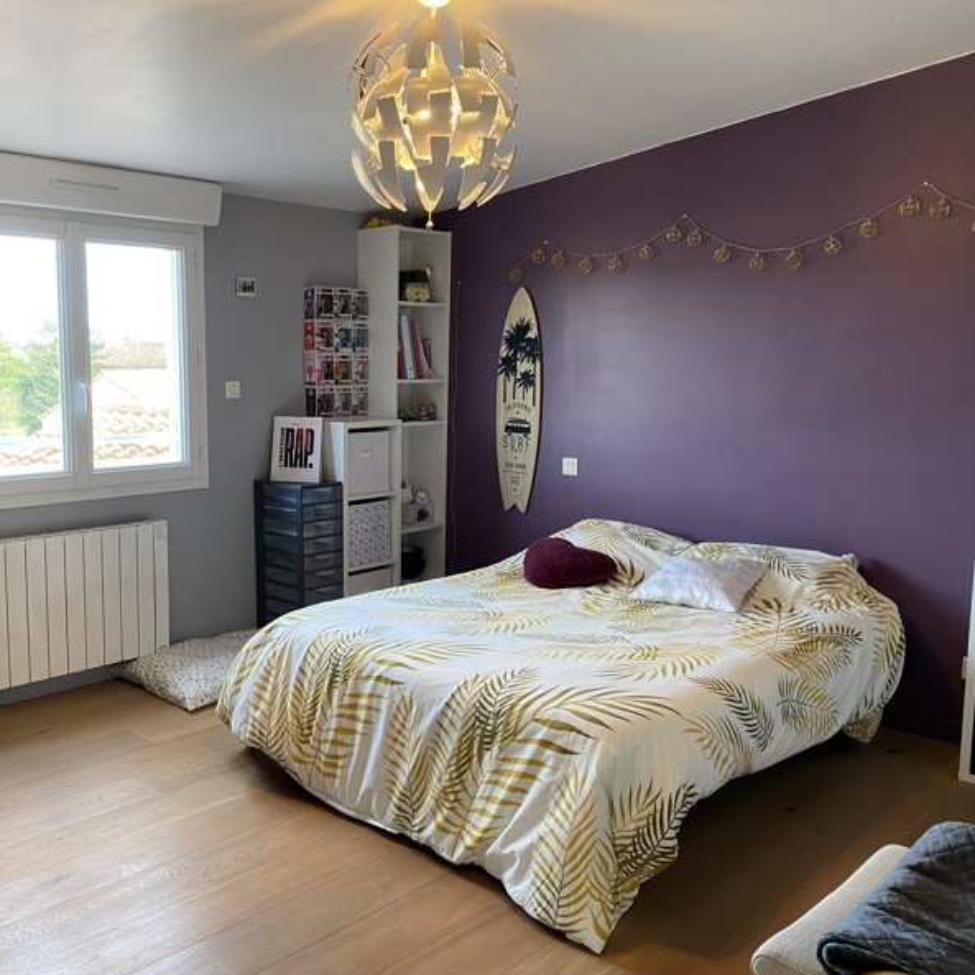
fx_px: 988
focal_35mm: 31
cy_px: 492
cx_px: 368
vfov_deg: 52.5
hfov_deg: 52.0
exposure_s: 1/60
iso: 125
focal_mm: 4.25
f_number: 1.8
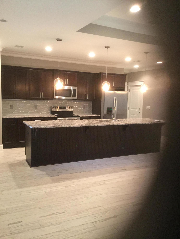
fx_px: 215
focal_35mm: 31
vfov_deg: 58.4
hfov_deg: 45.4
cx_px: 90
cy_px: 120
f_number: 2.4
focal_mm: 3.3
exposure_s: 1/15
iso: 200
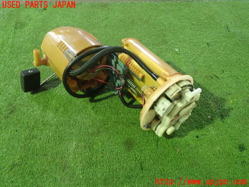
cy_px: 94
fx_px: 216
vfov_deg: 46.8
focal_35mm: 30
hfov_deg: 60.0
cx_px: 124
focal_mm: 5.4
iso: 800
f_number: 2.3
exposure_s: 1/30
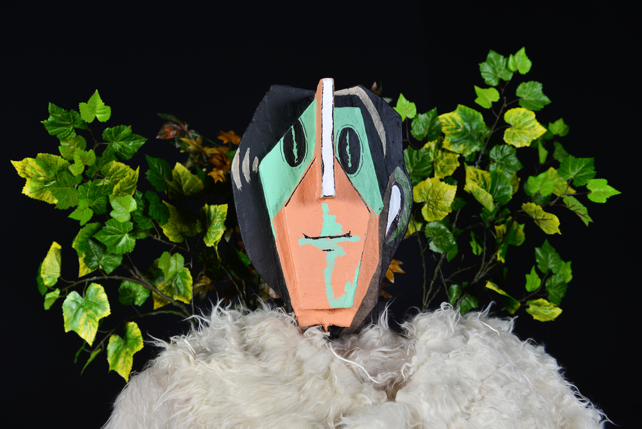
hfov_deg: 54.4
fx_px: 625
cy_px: 214
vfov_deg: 37.9
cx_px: 321
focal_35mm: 35
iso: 100
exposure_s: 1/160
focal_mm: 35
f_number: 5
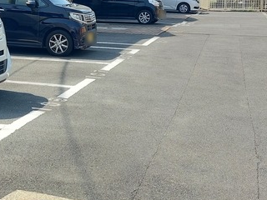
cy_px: 30
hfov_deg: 26.4
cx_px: 41
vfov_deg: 20.1
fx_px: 555
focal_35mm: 72
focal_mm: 5.23
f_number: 1.8
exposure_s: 1/313
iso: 25
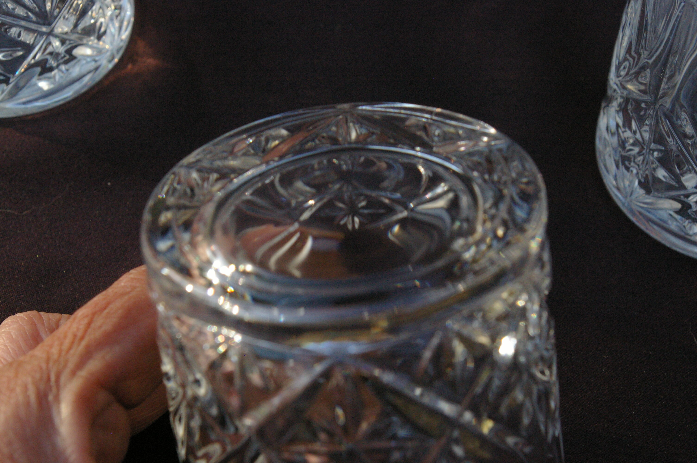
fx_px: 754
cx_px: 348
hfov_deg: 49.6
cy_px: 232
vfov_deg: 34.1
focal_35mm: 39
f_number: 8
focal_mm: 26
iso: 1600
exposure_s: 1/350
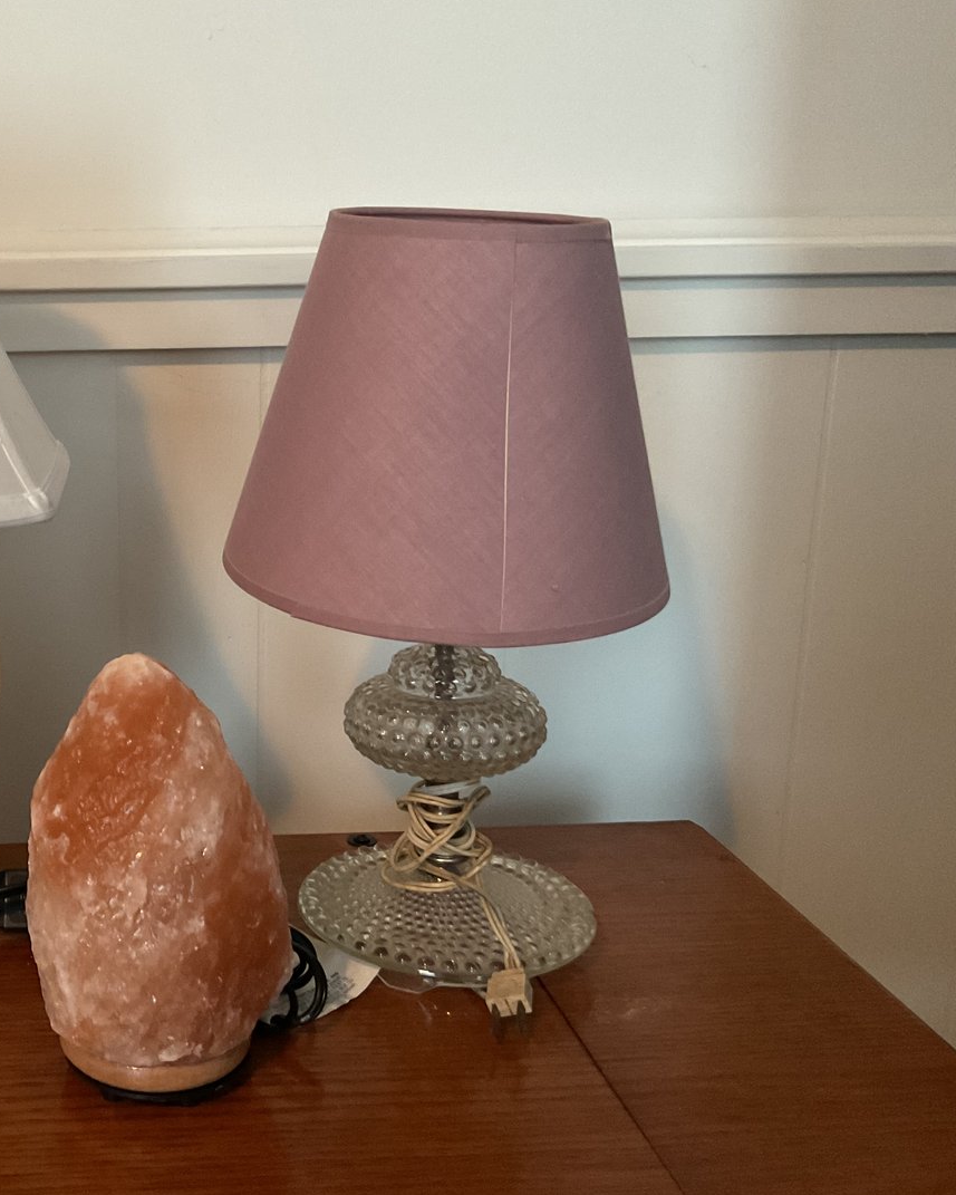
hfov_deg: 35.4
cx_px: 113
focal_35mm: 40
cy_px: 590
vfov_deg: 45.8
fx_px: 1414
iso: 250
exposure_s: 1/40
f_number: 1.8
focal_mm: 3
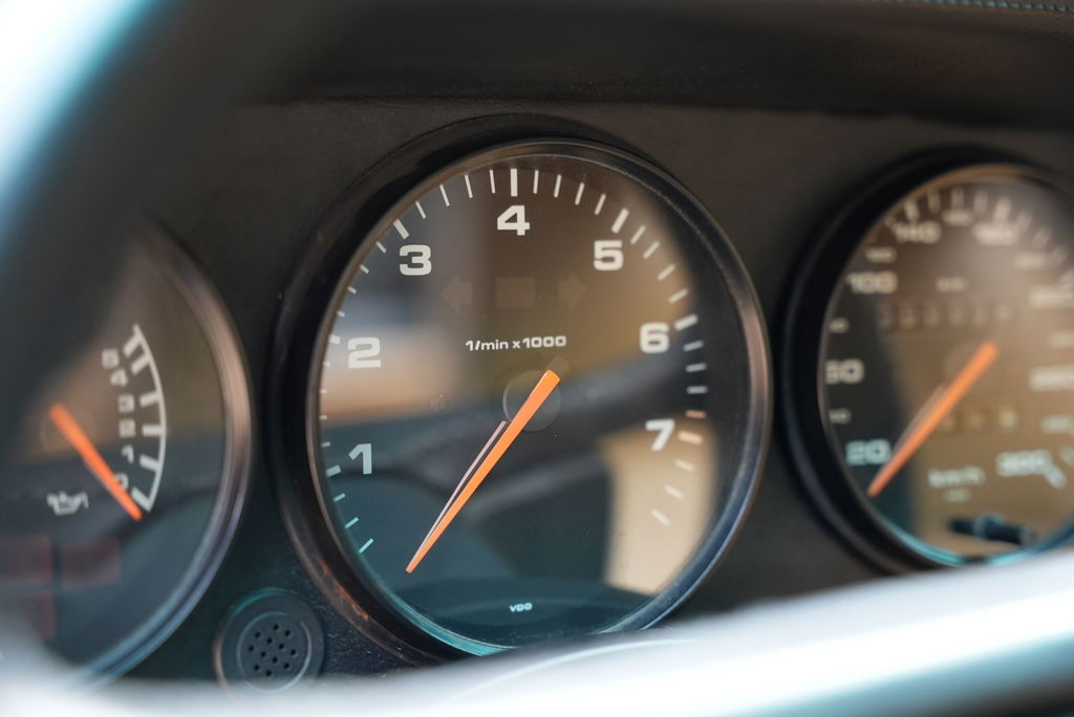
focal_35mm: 61
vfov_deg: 22.2
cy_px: 358
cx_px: 537
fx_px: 1827
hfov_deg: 32.8
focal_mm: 61.2
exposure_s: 1/80
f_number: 2.8
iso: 2000
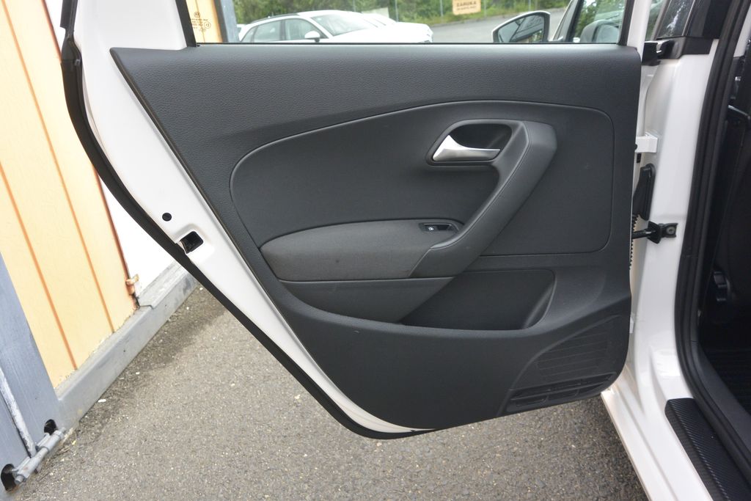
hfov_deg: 67.4
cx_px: 376
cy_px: 250
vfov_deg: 47.9
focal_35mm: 27
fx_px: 563
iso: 200
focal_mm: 10
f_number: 3.5
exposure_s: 1/160
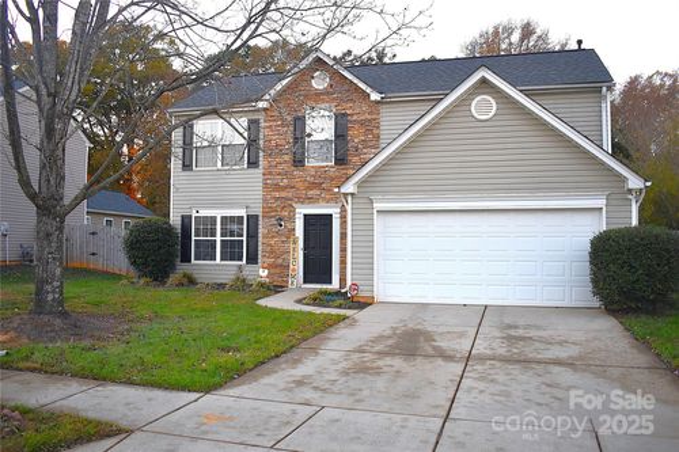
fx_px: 594
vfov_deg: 41.7
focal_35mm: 32
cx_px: 340
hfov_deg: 59.5
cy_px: 226
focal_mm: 21
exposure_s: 1/125
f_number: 3.8
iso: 800
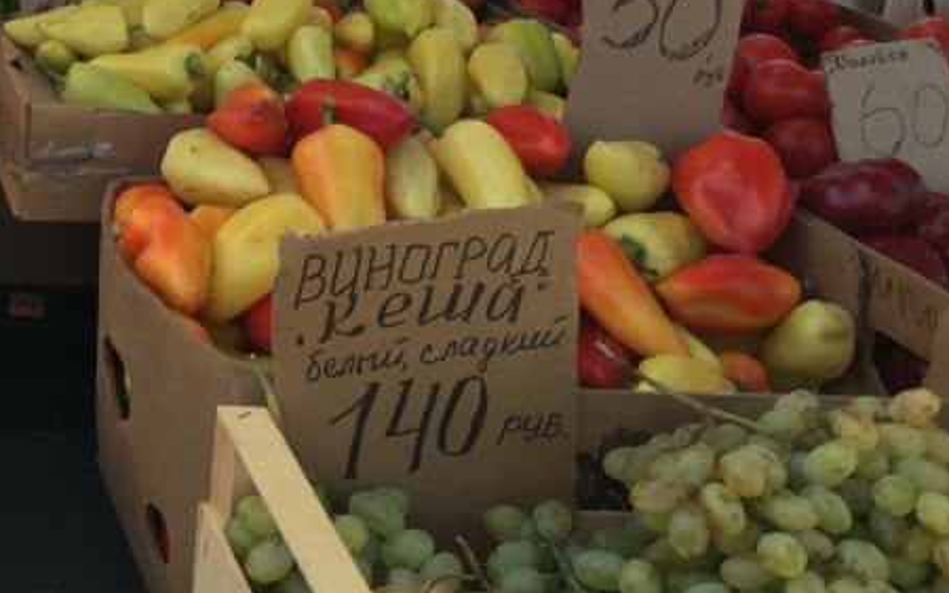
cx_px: -53
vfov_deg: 18.0
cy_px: -44
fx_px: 1810
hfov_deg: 27.3
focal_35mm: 70
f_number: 2.2
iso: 32
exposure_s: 1/482
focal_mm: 4.15
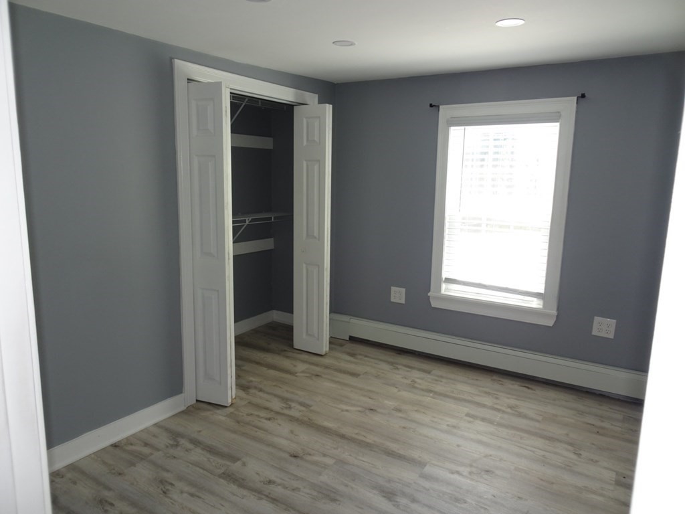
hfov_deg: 71.6
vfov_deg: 56.8
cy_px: 257
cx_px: 342
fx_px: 475
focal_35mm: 24
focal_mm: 4.1
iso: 80
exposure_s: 1/40
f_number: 3.5
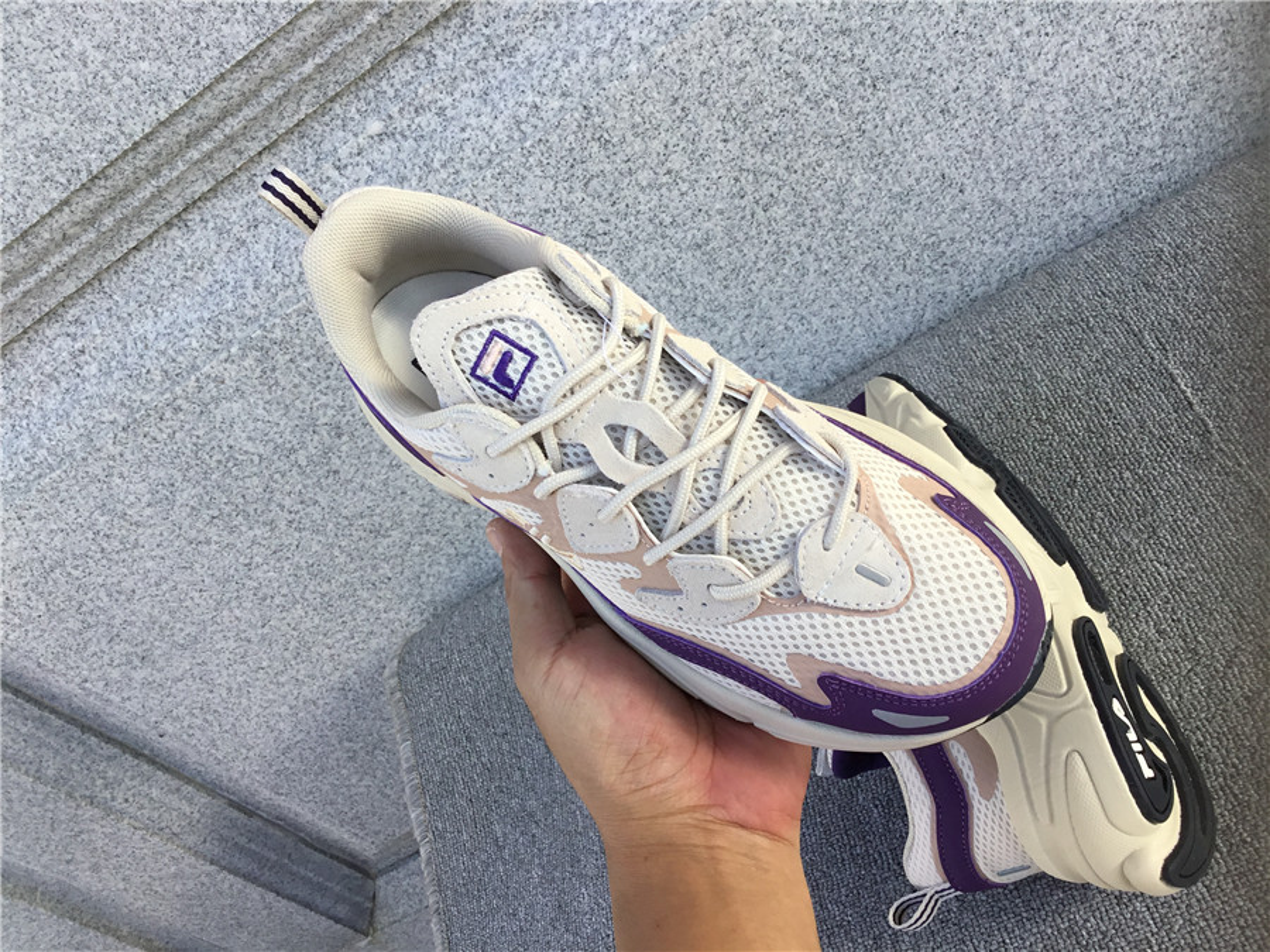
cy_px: 476
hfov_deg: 58.4
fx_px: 1137
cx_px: 635
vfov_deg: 45.4
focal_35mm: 31
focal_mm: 3.3
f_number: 2.4
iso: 25
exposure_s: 1/304
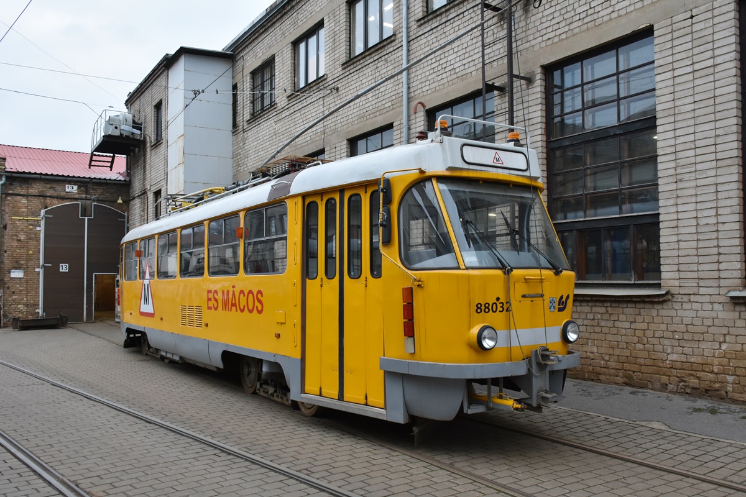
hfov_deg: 61.9
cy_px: 248
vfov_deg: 43.6
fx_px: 622
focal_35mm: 30
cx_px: 373
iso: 800
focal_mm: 20
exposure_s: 1/160
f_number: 6.3
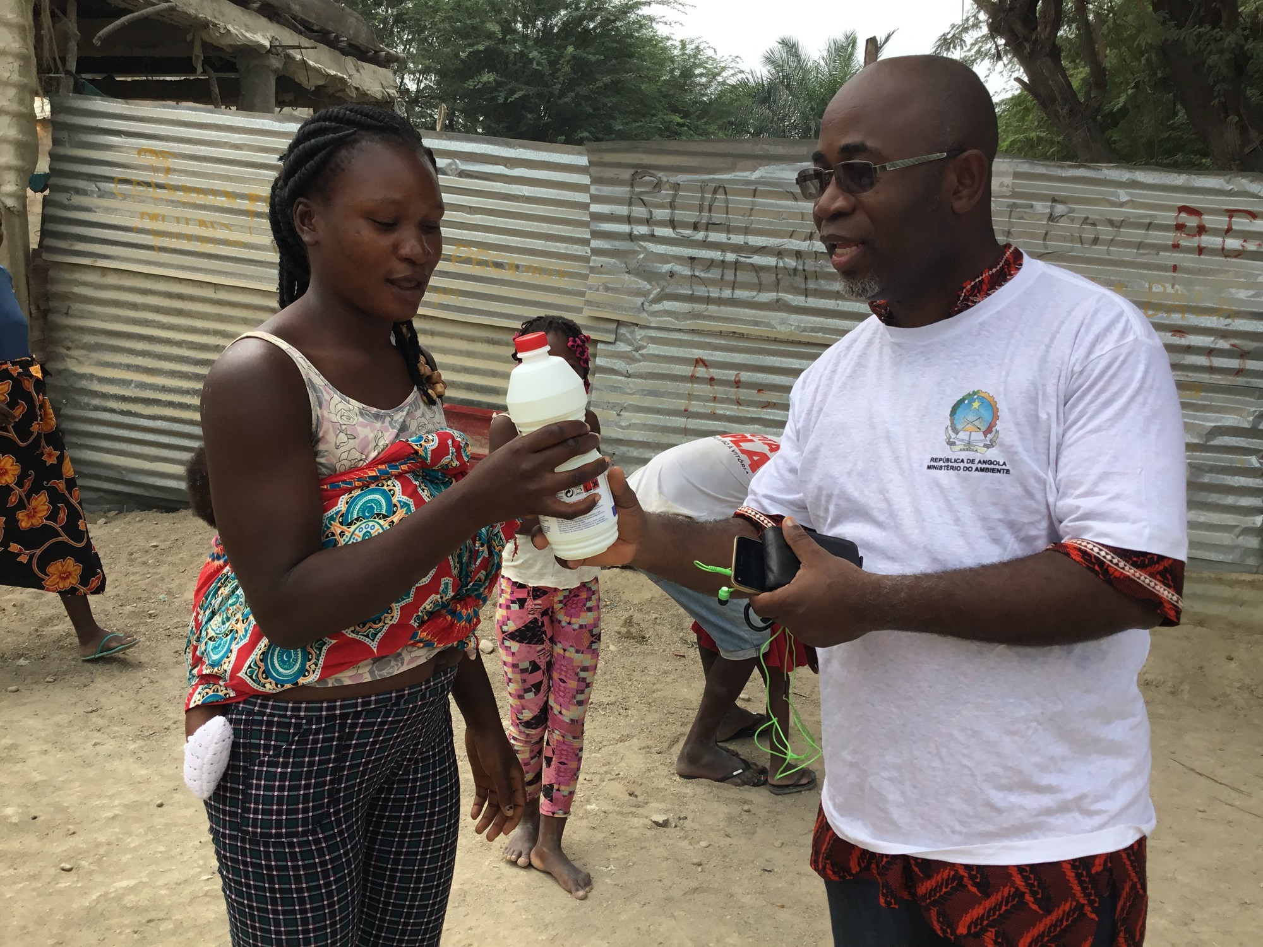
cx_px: 632
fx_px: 1131
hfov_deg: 58.4
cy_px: 474
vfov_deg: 45.4
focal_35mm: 31
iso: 25
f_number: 2.4
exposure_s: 1/599
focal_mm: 3.3
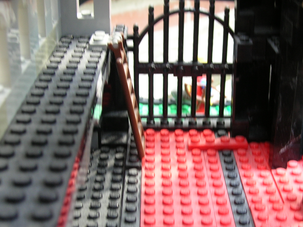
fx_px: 586
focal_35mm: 67
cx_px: 212
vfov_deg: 21.7
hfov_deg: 28.7
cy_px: 166
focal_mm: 6.9
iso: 50
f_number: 2.8
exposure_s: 1/10
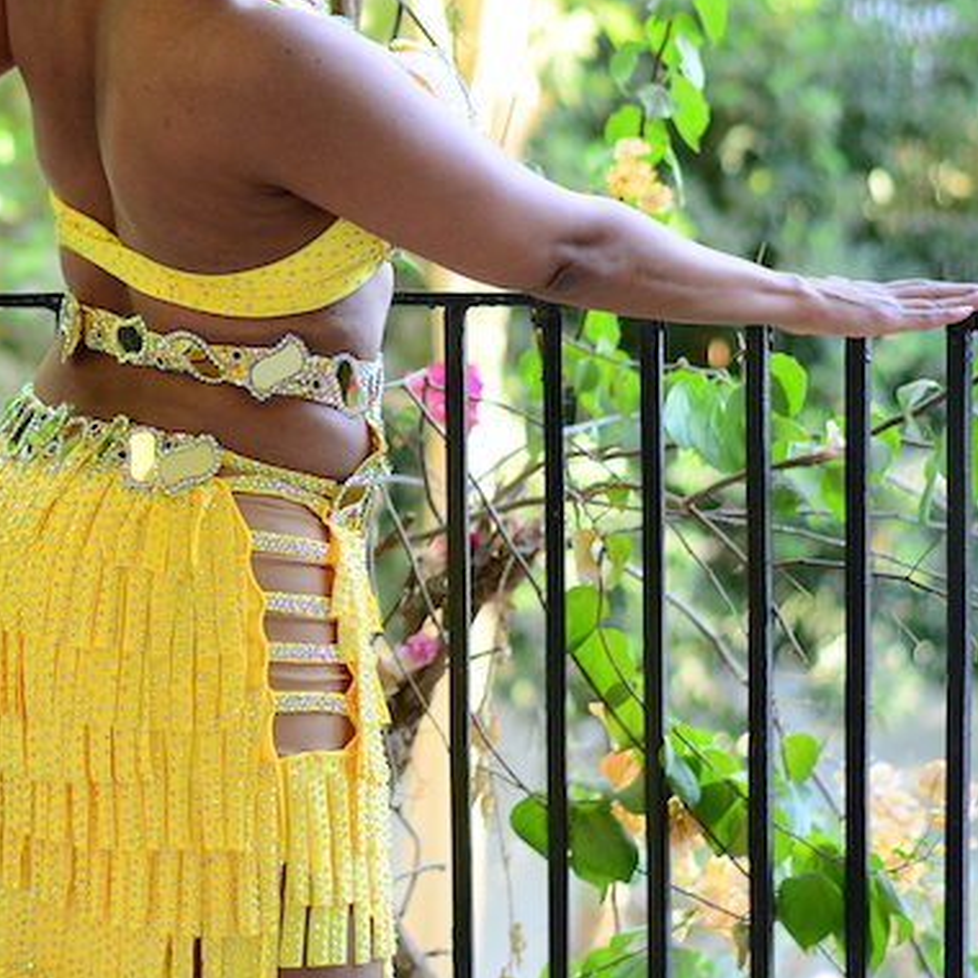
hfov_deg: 12.1
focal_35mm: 143
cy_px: 221
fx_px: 4571
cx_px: 82
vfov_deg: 12.2
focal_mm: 50
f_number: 2.2
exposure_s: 1/160
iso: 400
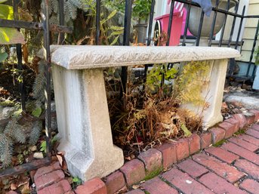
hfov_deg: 67.3
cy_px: 97
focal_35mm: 26
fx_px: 194
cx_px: 130
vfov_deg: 53.0
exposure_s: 1/121
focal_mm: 4.2
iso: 64
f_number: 1.6
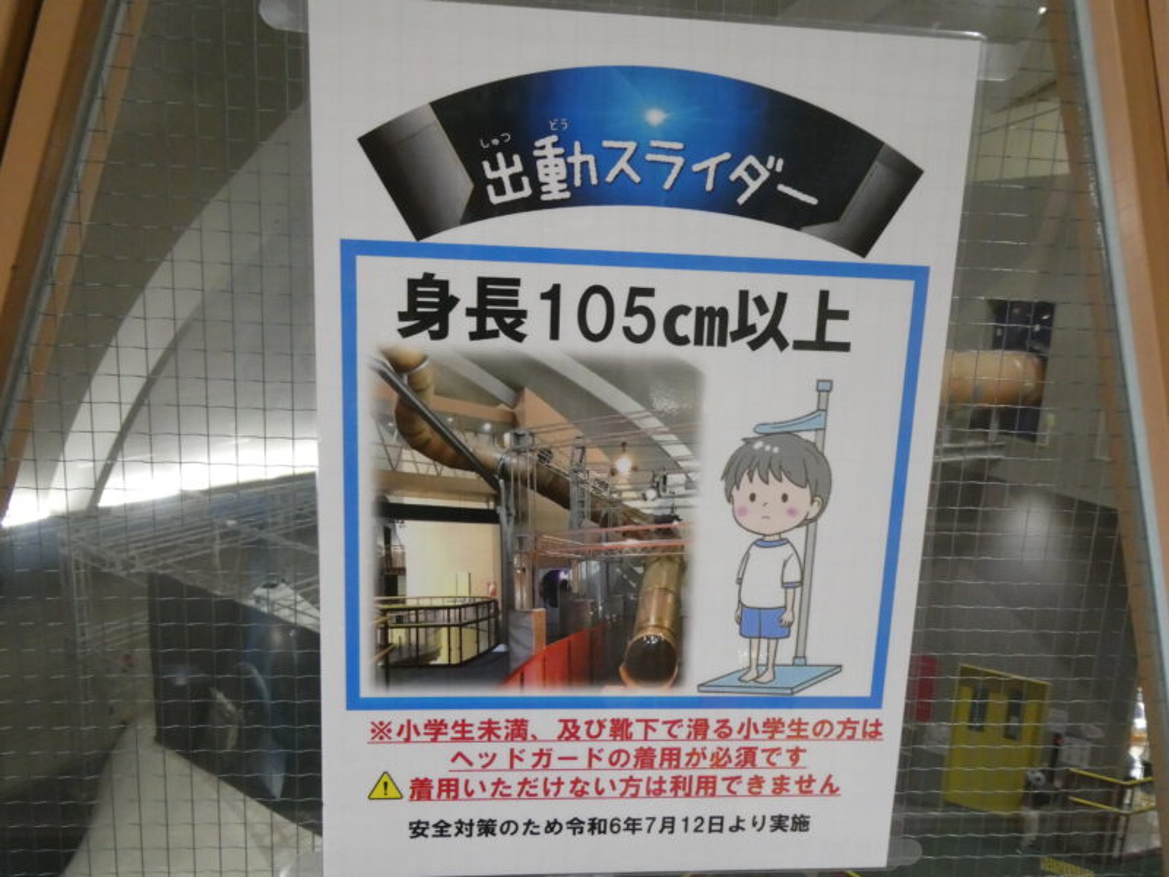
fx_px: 810
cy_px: 438
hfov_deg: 71.6
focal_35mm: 24
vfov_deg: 56.8
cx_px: 584
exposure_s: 1/60
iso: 640
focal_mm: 4.3
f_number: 3.3
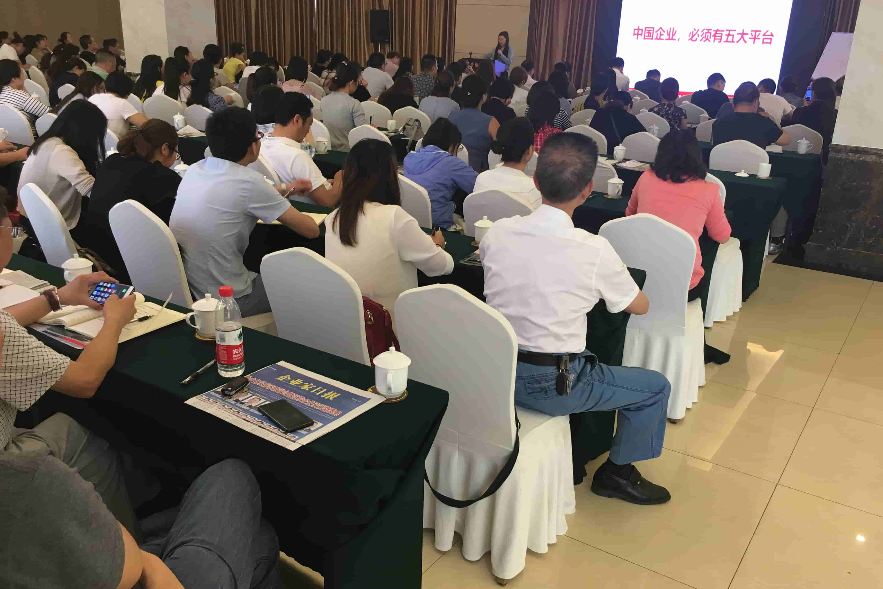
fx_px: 760
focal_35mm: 31
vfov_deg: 42.3
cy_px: 310
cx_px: 448
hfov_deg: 60.3
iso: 80
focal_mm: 4.15
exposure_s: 1/33
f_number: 2.2
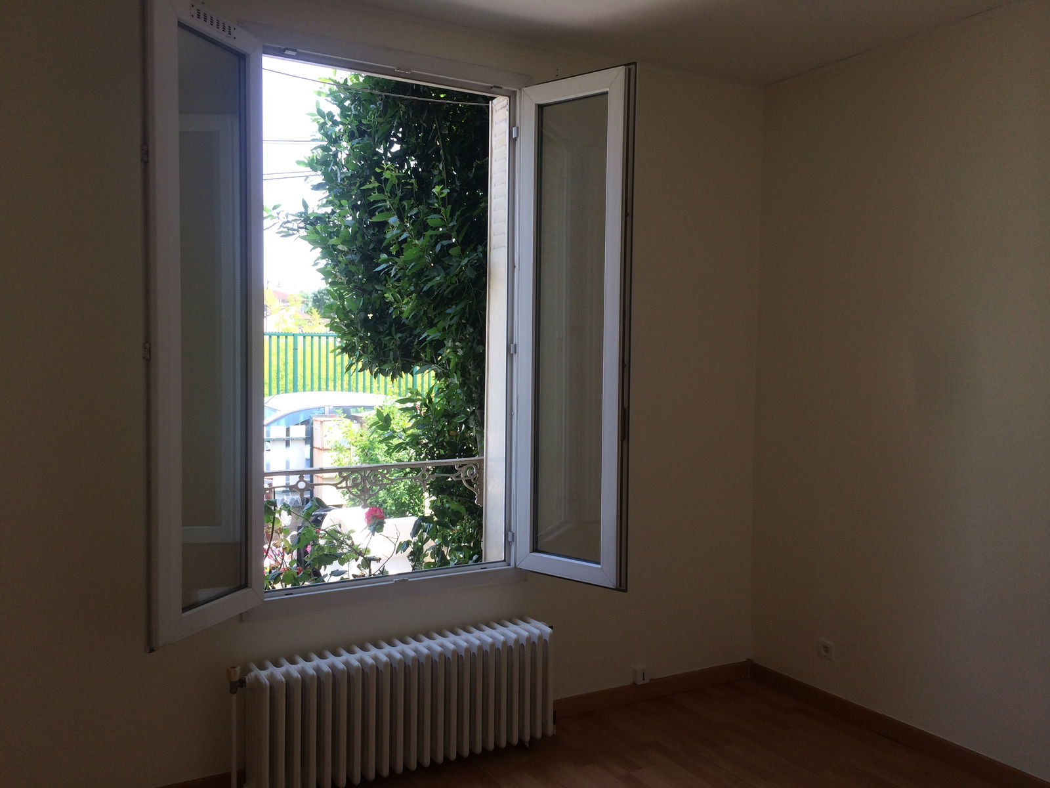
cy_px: 394
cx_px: 525
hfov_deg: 60.0
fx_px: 910
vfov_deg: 46.8
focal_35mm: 30
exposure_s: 1/287
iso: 32
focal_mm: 4.12
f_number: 2.2
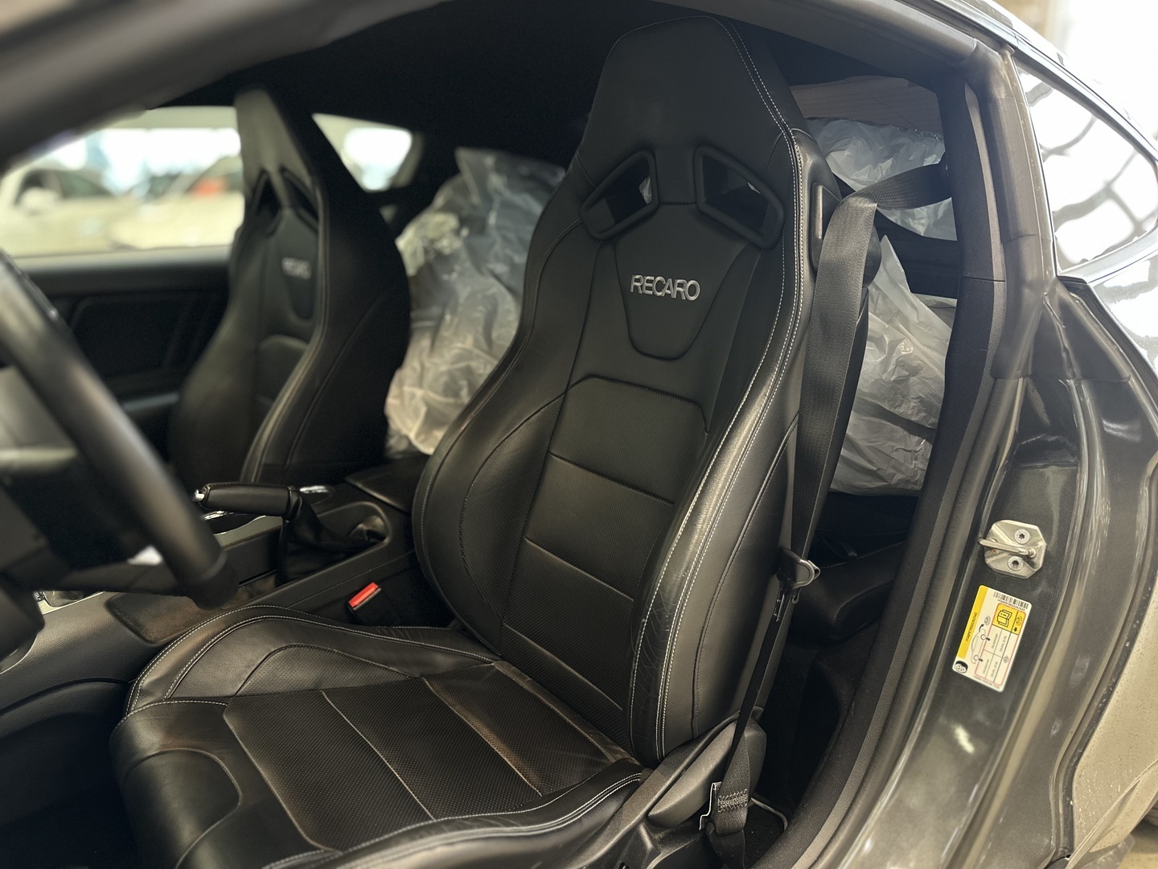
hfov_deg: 71.6
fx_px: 803
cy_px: 434
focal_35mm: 24
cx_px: 579
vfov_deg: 56.8
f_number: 1.78
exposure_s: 1/50
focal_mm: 6.86
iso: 500
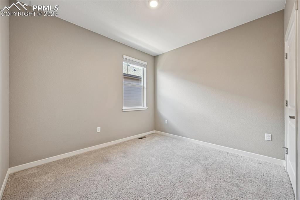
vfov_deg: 81.2
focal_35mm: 14
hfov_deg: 104.3
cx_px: 150
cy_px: 100
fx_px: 117
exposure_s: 1/13
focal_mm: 14
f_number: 8
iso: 400
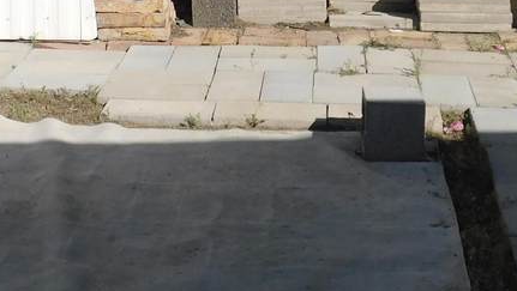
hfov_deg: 22.0
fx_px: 1330
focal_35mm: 97
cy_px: -108
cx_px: 202
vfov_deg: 12.1
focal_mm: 5.3
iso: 125
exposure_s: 1/640
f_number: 6.4
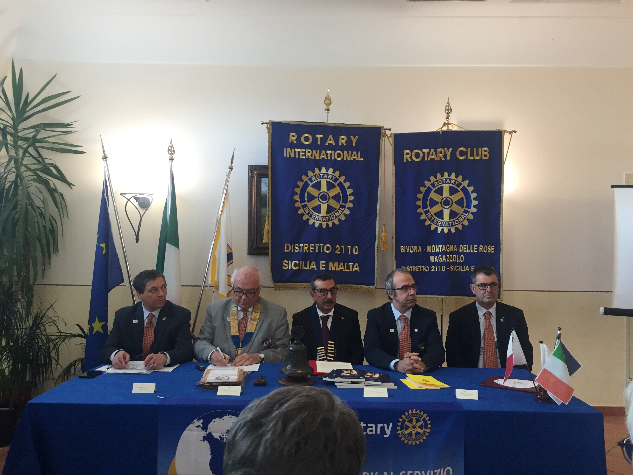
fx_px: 530
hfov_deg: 61.7
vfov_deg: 48.2
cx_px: 316
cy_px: 238
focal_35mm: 29
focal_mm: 4.15
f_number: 2.2
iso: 50
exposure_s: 1/33
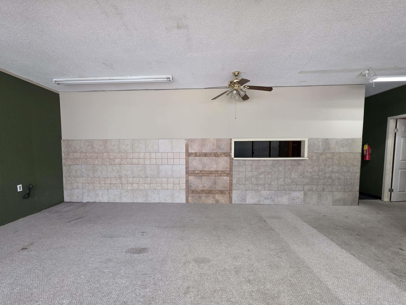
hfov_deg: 101.9
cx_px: 190
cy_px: 162
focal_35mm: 14
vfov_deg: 85.6
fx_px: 164
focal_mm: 2.2
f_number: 1.9
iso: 250
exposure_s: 1/60
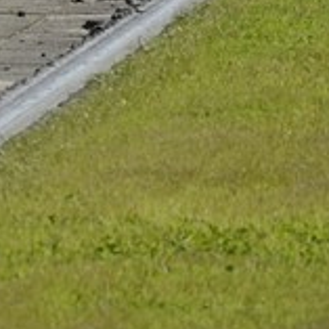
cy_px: -1203
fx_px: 10269
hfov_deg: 1.8
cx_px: 1011
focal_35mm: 955
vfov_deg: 1.8
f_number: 10
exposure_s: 1/320
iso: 200
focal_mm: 110
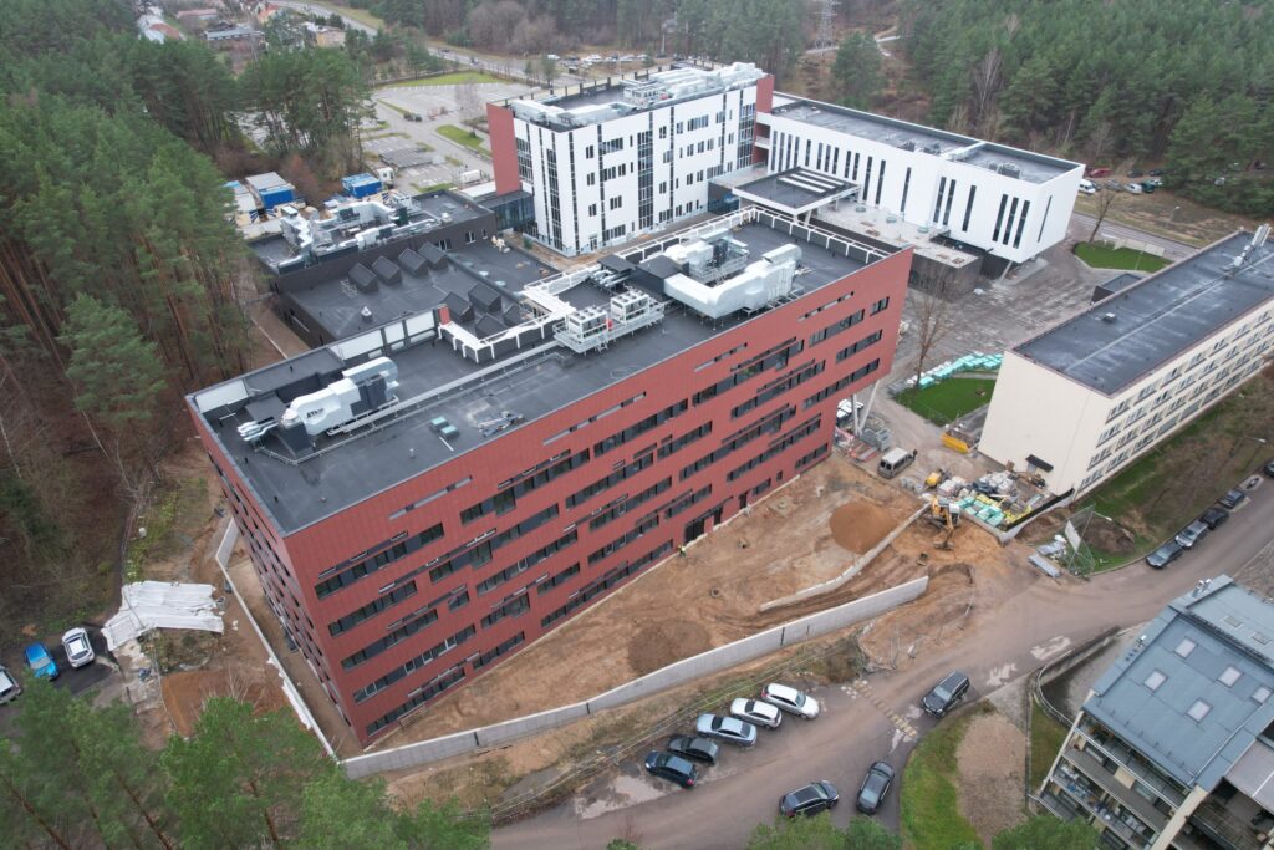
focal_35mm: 22
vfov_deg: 57.2
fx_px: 779
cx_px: 637
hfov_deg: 78.6
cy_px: 425
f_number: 2.8
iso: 200
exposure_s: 1/125
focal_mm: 8.38
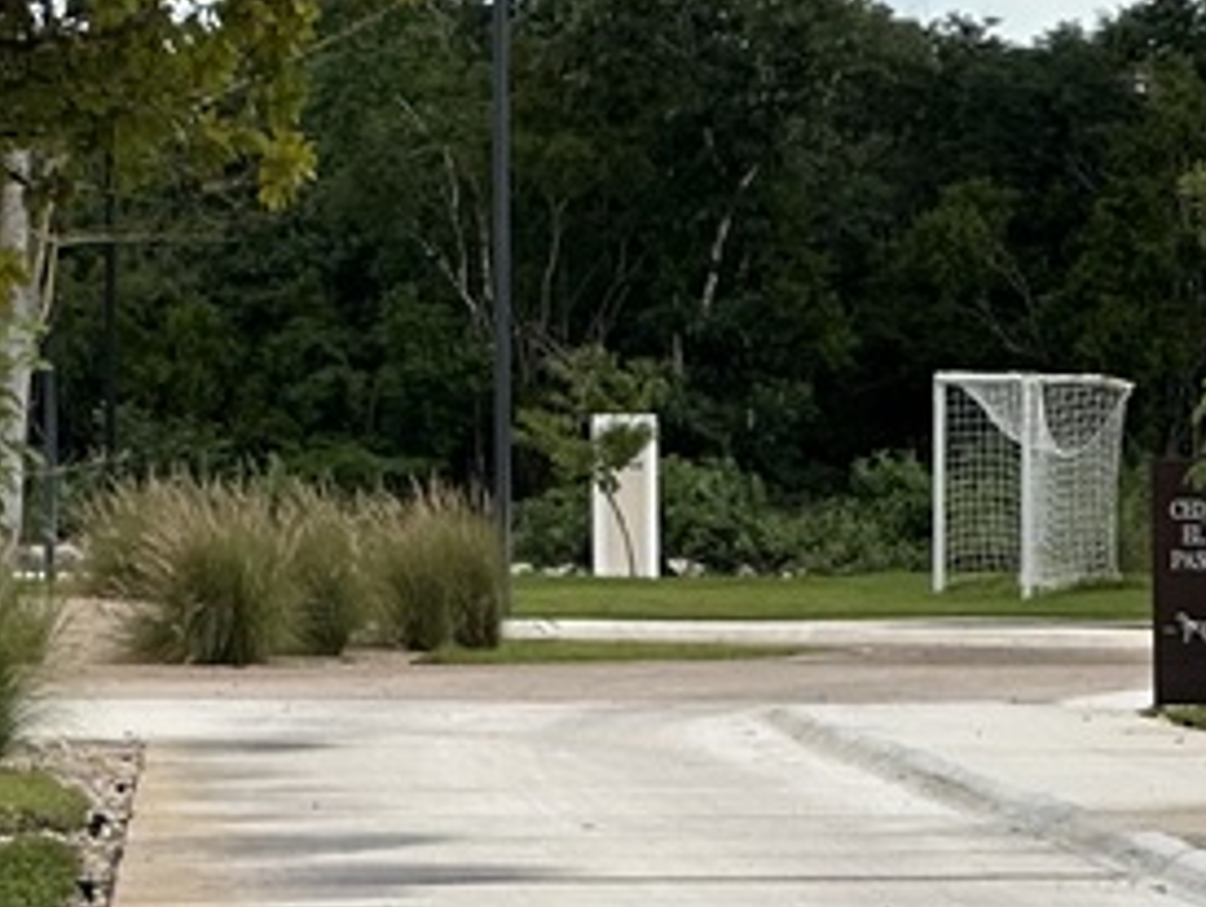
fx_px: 11751
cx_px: -1043
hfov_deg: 5.8
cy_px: -22
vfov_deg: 4.4
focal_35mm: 337
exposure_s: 1/834
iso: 32
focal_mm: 9
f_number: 2.8
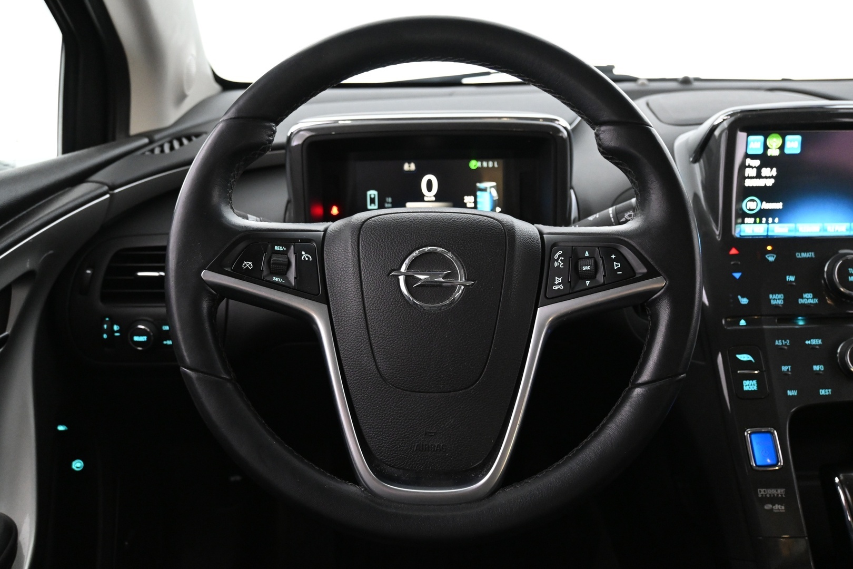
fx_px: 746
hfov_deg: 59.5
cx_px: 426
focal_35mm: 32
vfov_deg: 41.7
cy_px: 284
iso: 2800
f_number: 4
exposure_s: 1/30
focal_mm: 21
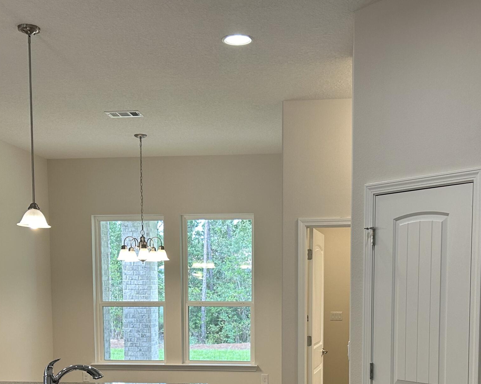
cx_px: 243
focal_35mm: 50
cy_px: 343
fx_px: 712
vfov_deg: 29.1
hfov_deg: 37.3
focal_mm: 5.7
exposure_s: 1/120
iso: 80
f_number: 1.5
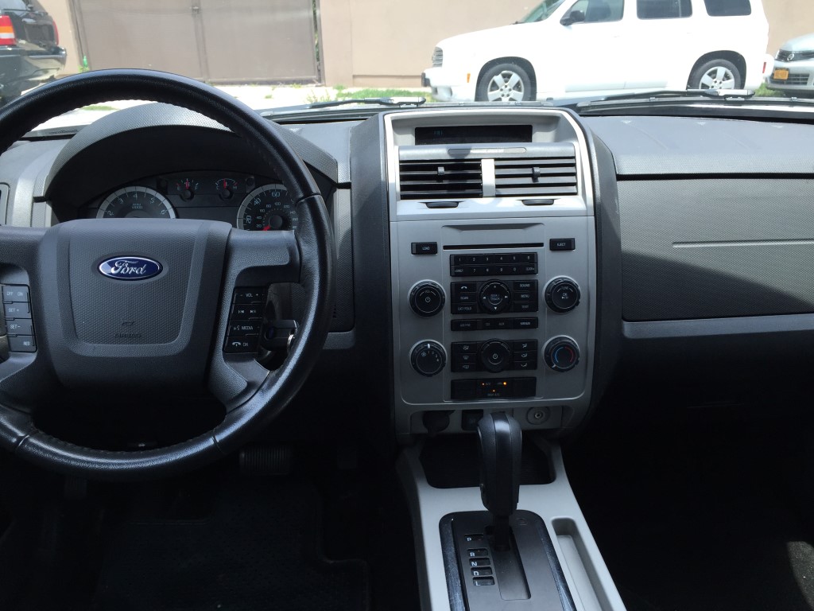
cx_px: 407
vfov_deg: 48.2
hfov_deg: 61.7
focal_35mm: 29
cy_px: 306
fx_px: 682
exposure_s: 1/338
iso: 32
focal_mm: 4.15
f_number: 2.2
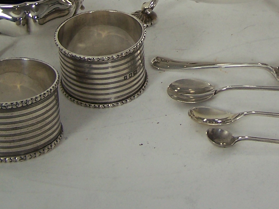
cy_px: -16
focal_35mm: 93
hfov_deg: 20.8
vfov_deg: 15.5
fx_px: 749
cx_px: 228
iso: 80
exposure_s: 1/60
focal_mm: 6.3
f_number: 2.8
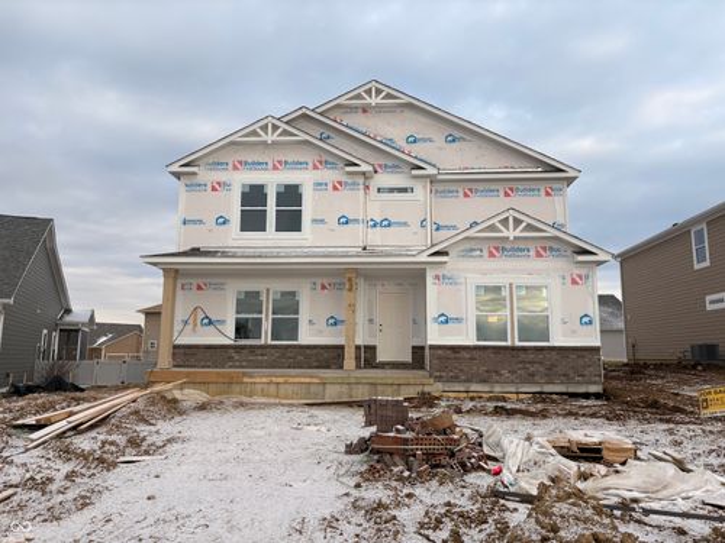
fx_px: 545
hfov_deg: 67.3
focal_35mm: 26
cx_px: 362
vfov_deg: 53.1
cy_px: 272
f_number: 1.6
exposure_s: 1/1517
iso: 50
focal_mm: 5.96
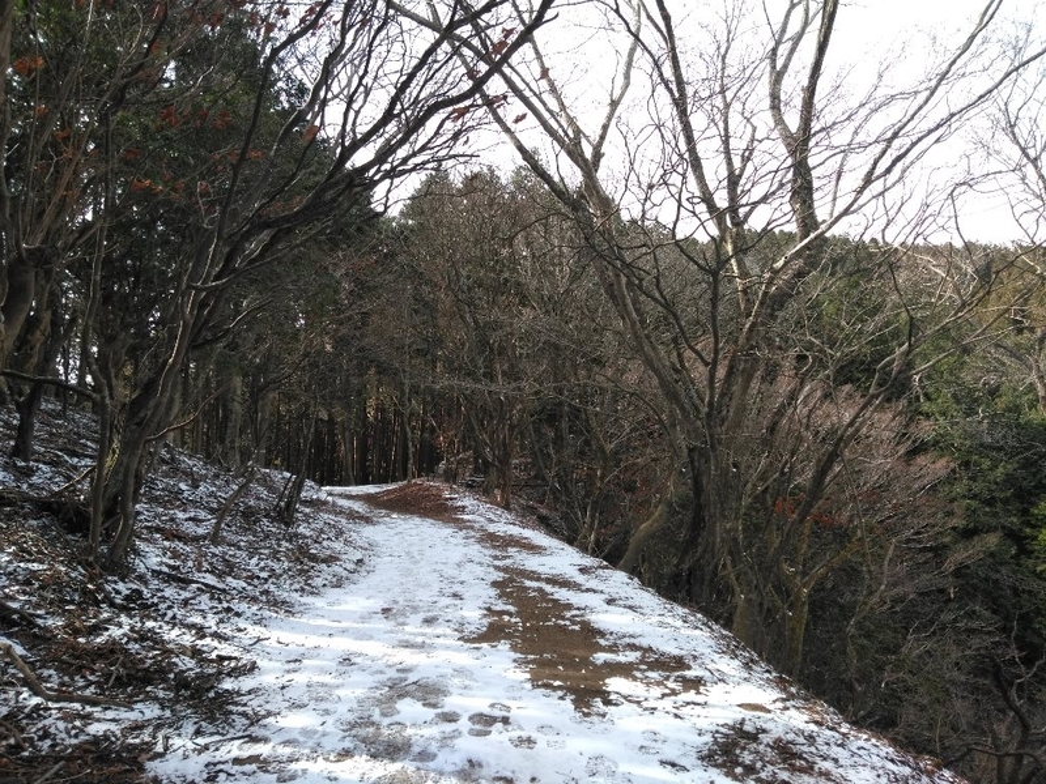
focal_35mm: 26
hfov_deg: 67.3
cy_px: 392
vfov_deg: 53.1
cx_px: 523
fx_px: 786
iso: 38
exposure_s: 1/209
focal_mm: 3.46
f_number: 2.2
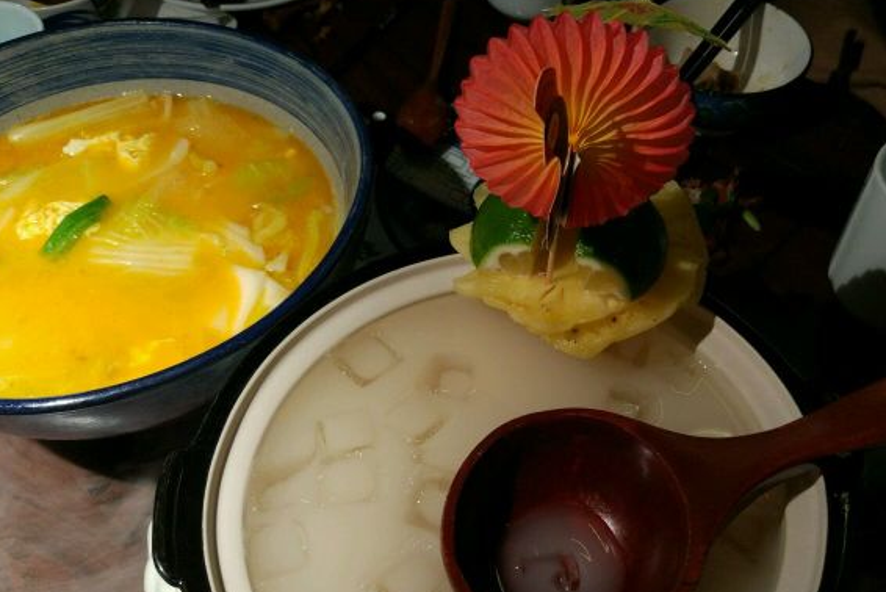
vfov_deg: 36.6
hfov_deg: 52.7
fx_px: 886
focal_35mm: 36
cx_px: 535
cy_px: 388
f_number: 2
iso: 411
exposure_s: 1/25
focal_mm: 4.26
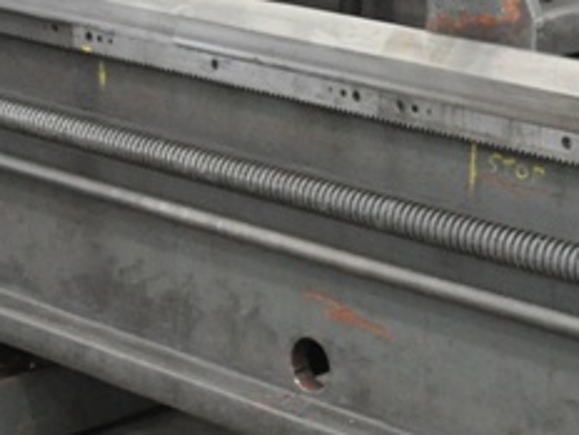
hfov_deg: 14.1
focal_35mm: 140
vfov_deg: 10.6
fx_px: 2342
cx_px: 195
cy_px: 70
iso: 2200
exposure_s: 1/30
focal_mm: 22
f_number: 3.8
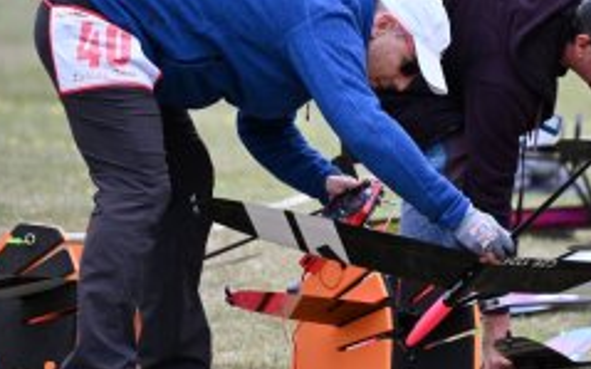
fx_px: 13681
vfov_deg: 1.5
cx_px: 422
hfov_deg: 2.5
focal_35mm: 850
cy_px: 248
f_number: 6.3
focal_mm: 400
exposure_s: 1/400
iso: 320
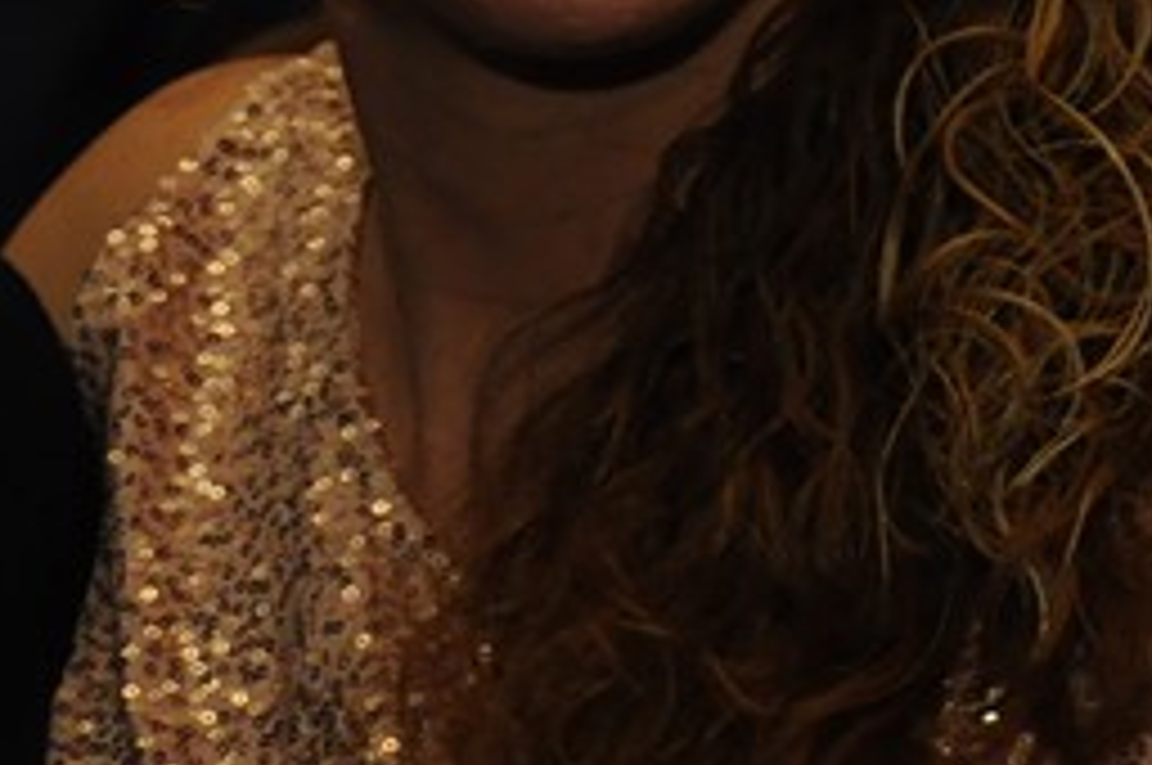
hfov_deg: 7.3
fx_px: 8981
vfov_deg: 4.9
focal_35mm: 281
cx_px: -378
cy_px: -36
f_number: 5.6
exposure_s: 1/60
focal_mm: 48
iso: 800
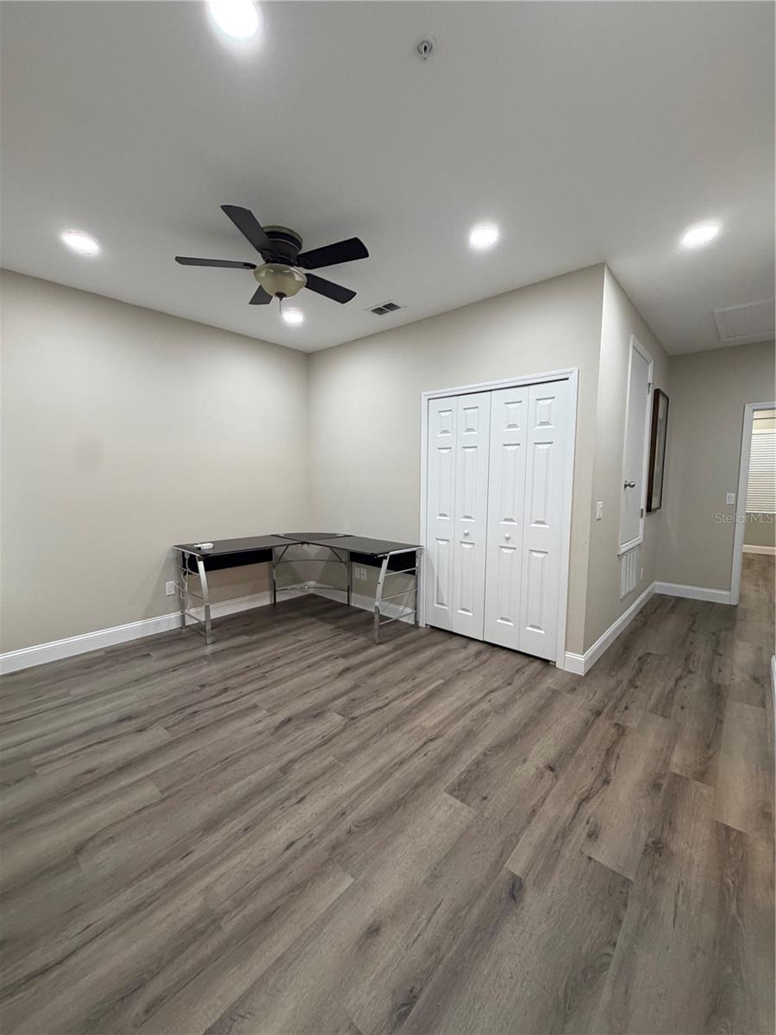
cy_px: 518
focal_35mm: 14
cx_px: 388
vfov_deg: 102.1
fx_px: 418
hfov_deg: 85.7
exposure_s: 1/120
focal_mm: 2.22
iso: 320
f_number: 2.2
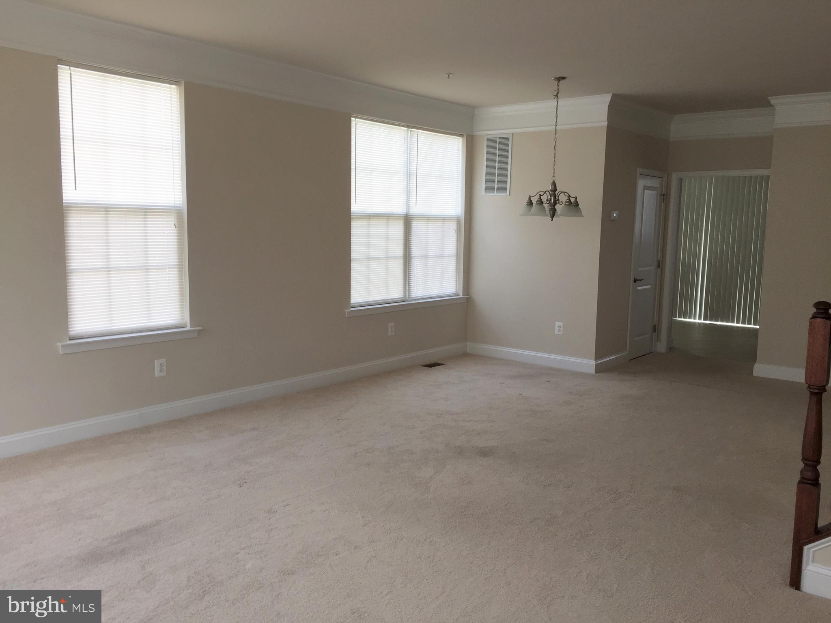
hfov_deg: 61.7
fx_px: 696
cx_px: 416
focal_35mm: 29
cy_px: 312
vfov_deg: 48.2
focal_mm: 4.15
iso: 32
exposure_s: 1/60
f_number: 2.2
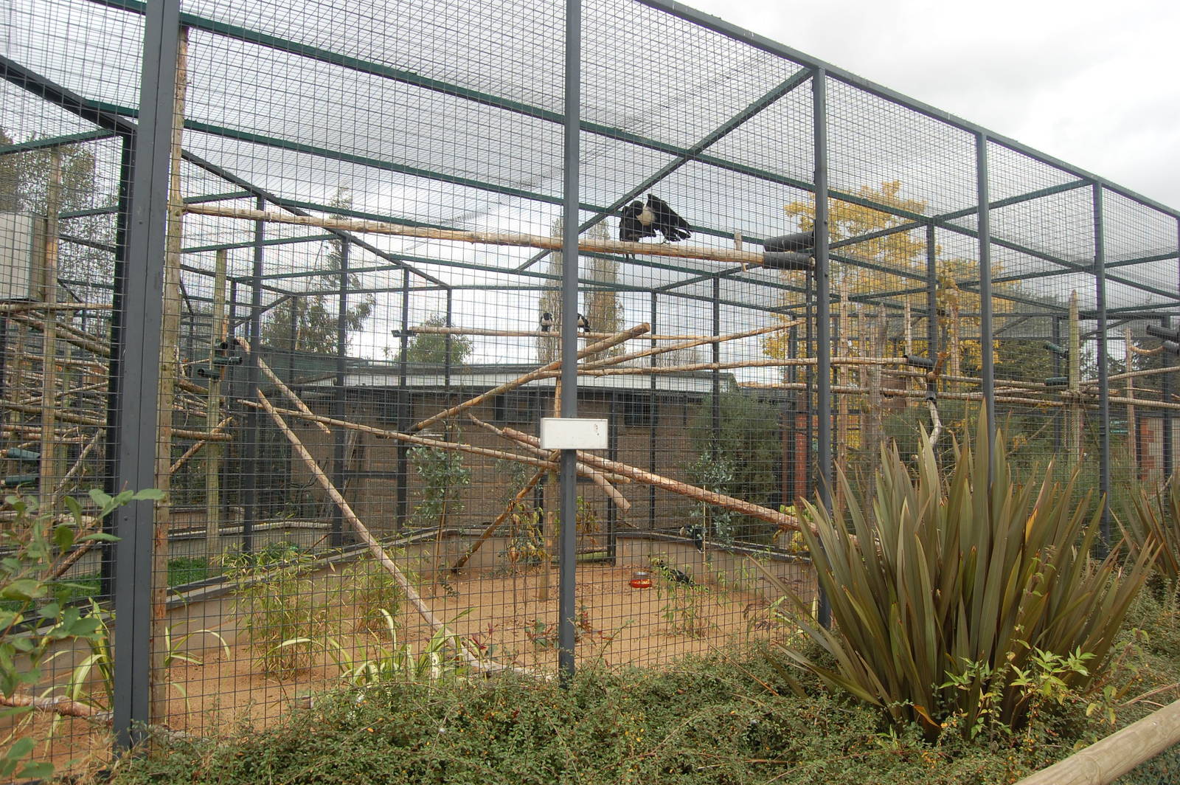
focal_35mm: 27
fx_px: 884
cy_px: 392
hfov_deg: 67.4
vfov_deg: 47.9
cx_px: 590
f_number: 5.6
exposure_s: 1/125
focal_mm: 18
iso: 200
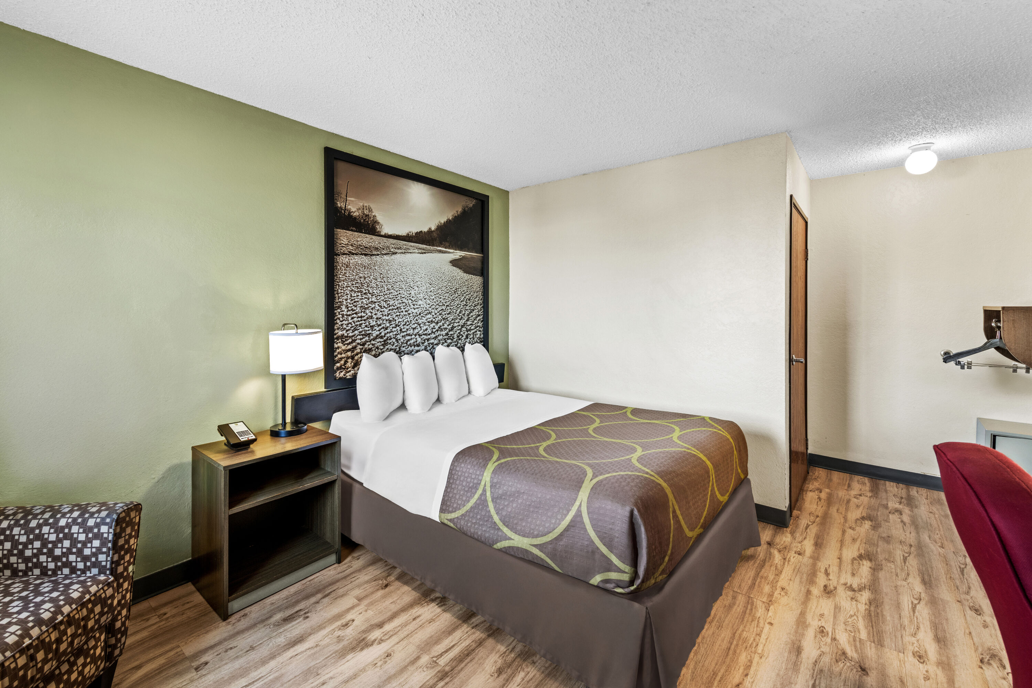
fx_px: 401
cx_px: 516
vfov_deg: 81.2
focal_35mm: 14
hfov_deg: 104.3
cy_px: 344
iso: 400
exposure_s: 1/2
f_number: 9
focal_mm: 14
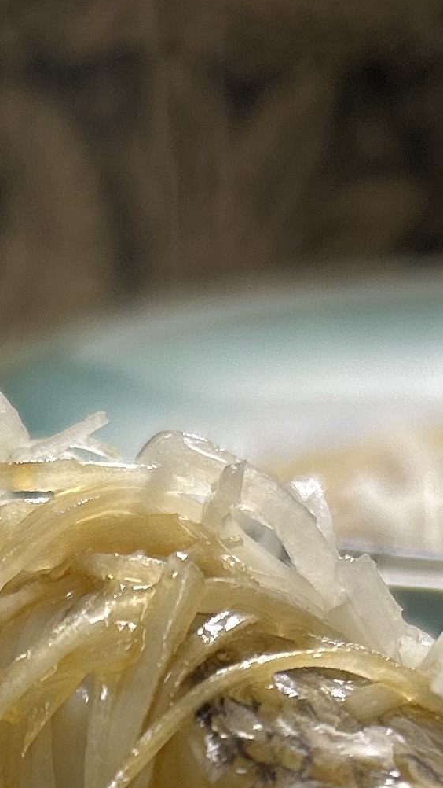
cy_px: 1103
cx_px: -37
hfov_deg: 10.5
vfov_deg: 17.3
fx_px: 2379
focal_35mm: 114
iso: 80
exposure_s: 1/111
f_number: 1.5
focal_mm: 5.7
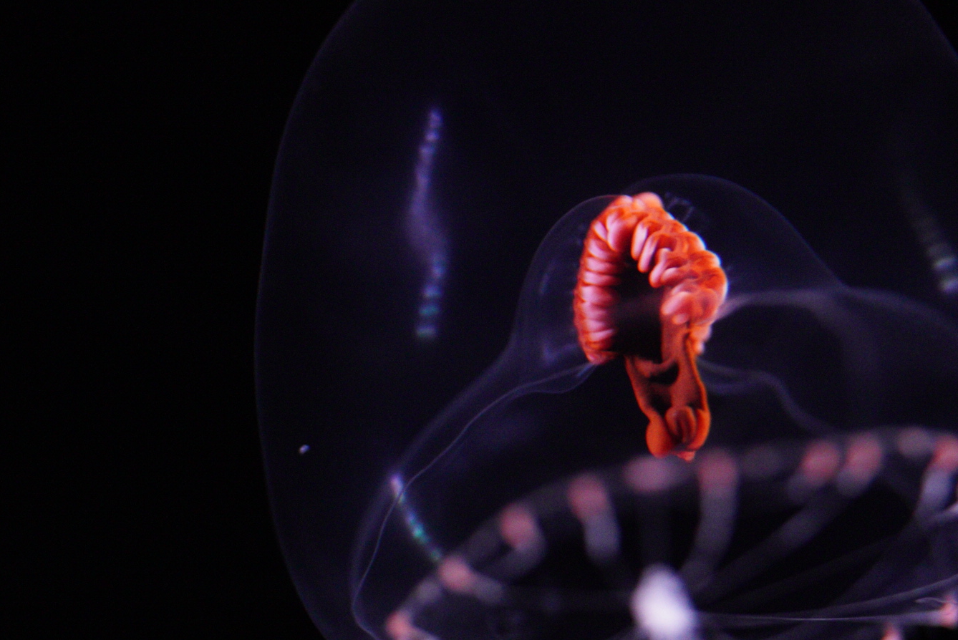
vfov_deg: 8.4
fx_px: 4340
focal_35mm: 163
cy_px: 341
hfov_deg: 12.6
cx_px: 561
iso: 6400
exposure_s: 1/60
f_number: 2.8
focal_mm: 90
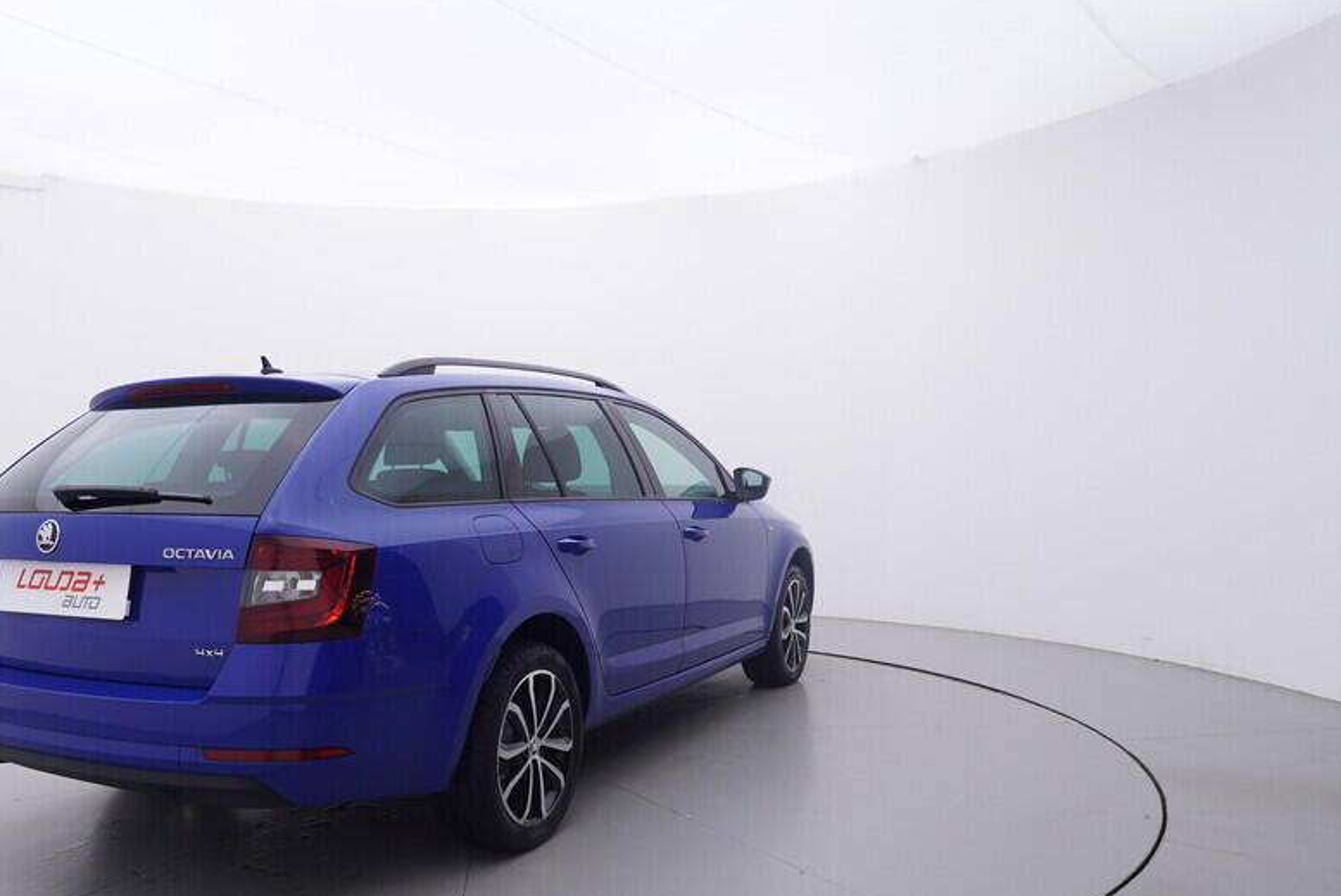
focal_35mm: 30
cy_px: 584
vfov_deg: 43.6
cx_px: 494
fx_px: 1105
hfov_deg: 61.5
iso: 200
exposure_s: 1/80
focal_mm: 15
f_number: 5
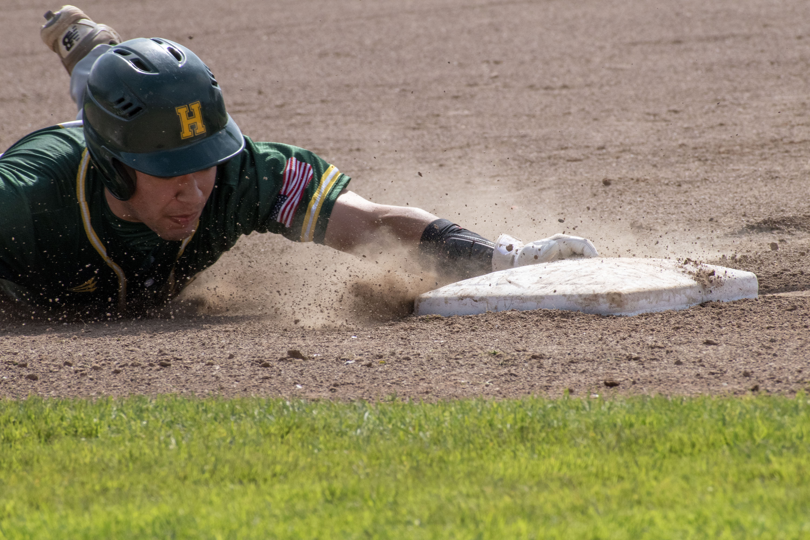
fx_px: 10124
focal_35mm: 450
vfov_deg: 3.1
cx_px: 405
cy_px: 270
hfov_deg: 4.6
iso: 800
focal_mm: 300
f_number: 13
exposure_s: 1/1000
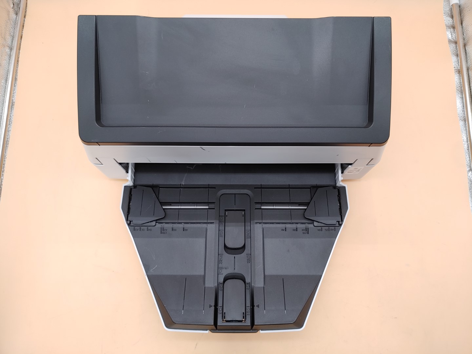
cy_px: 177
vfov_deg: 53.1
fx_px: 355
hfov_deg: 67.3
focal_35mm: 26
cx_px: 236
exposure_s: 1/60
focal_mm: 4.36
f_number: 1.8
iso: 100
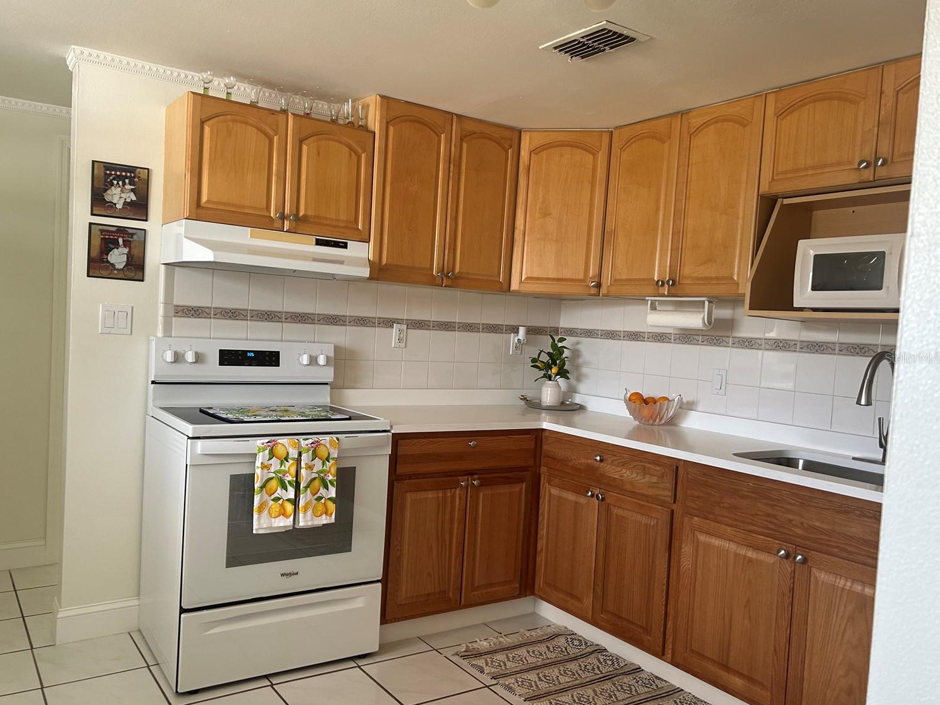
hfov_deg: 63.4
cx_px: 438
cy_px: 358
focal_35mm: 28
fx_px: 760
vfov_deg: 49.7
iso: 100
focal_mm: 5.7
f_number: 1.5
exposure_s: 1/121
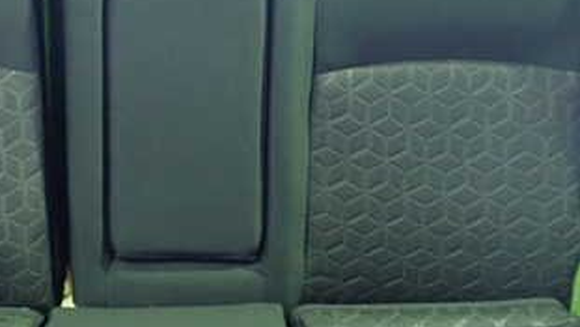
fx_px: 969
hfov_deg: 33.0
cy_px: 108
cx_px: 186
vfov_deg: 19.1
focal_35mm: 63
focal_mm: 5.5
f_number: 2.3
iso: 800
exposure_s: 1/15
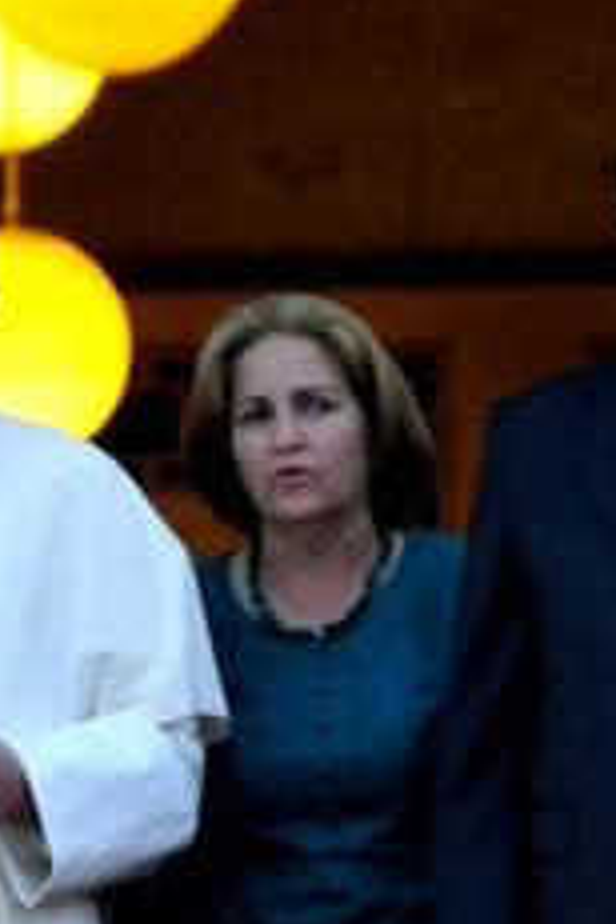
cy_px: 668
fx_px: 19993
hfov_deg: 1.8
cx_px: 274
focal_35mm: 779
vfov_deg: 2.6
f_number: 5.6
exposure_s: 1/200
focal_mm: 200
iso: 1600
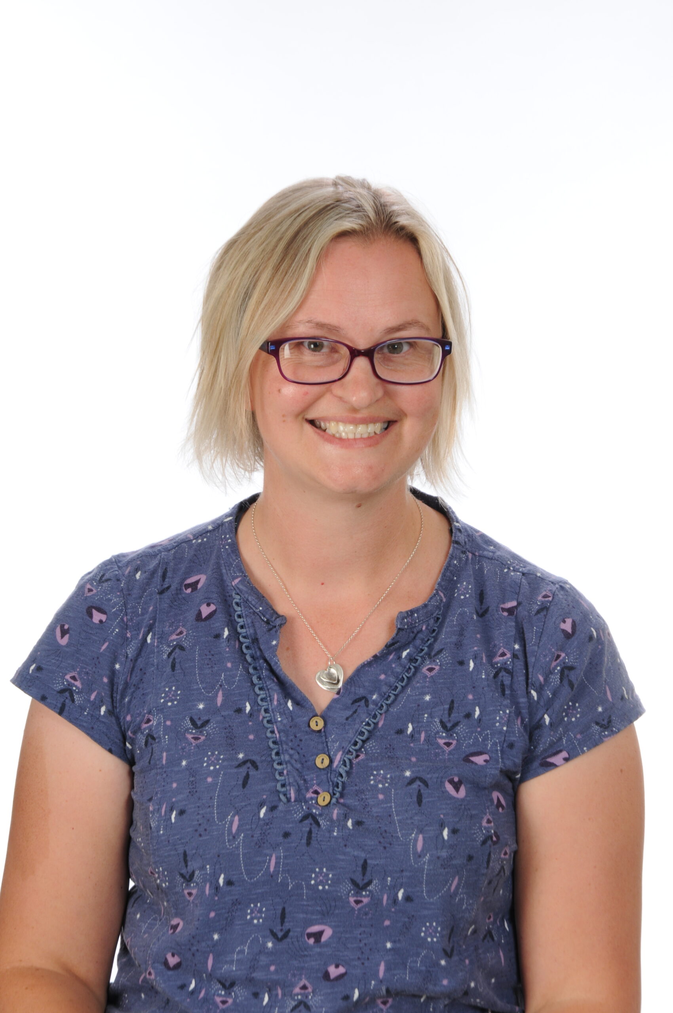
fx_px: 3796
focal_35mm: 135
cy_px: 506
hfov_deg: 10.1
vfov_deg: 15.2
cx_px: 336
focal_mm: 90
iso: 200
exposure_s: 1/160
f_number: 11
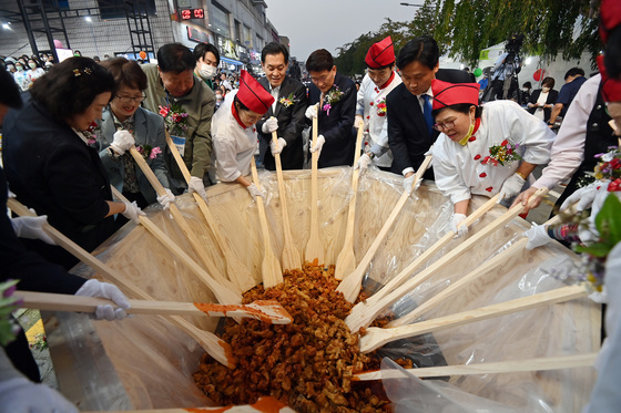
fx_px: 276
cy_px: 206
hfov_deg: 96.8
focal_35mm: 16
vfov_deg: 73.7
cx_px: 310
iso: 1000
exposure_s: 1/160
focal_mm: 16
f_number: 4
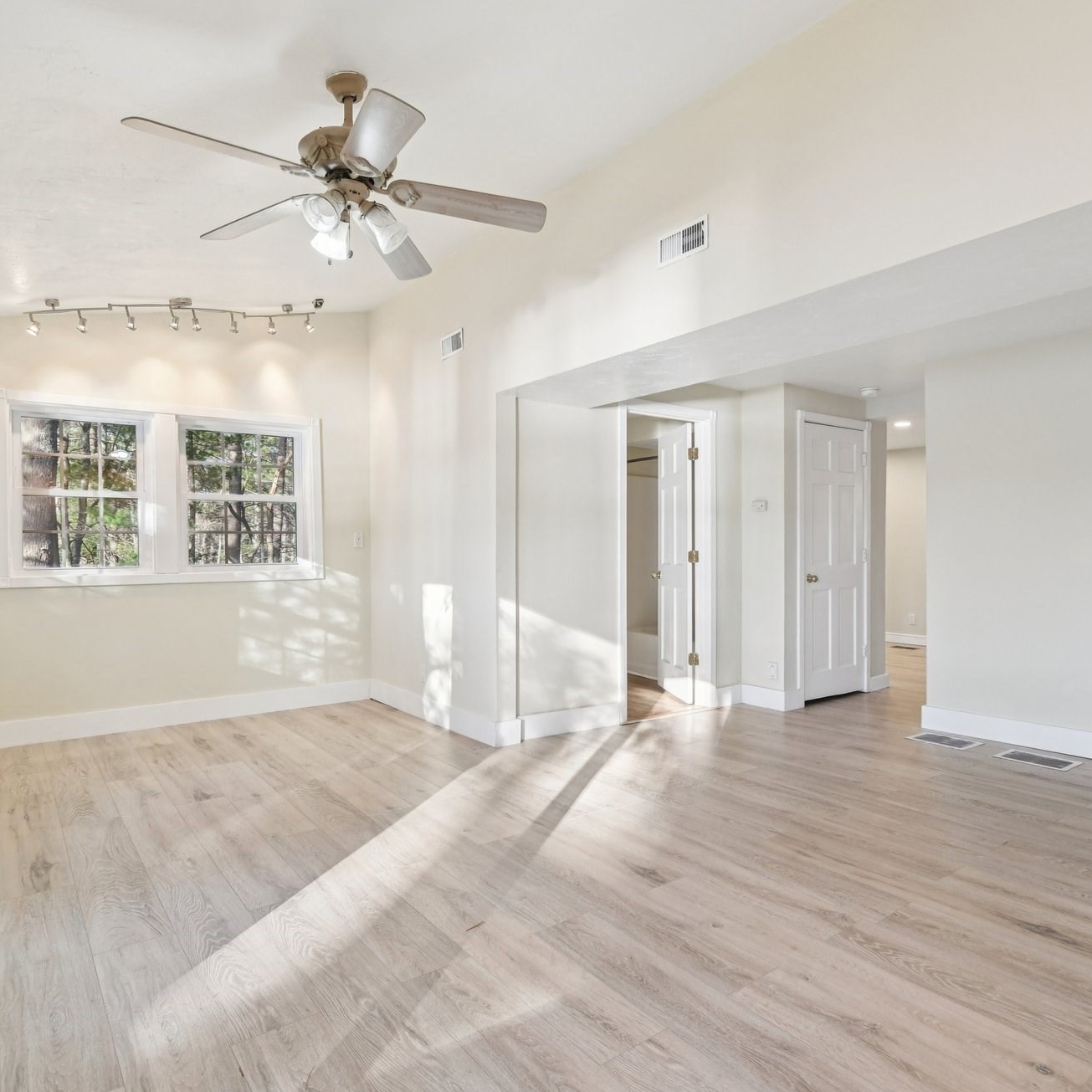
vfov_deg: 74.8
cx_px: 575
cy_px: 563
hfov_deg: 74.8
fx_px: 714
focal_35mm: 20
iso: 160
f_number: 5.6
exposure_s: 1/30
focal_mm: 10
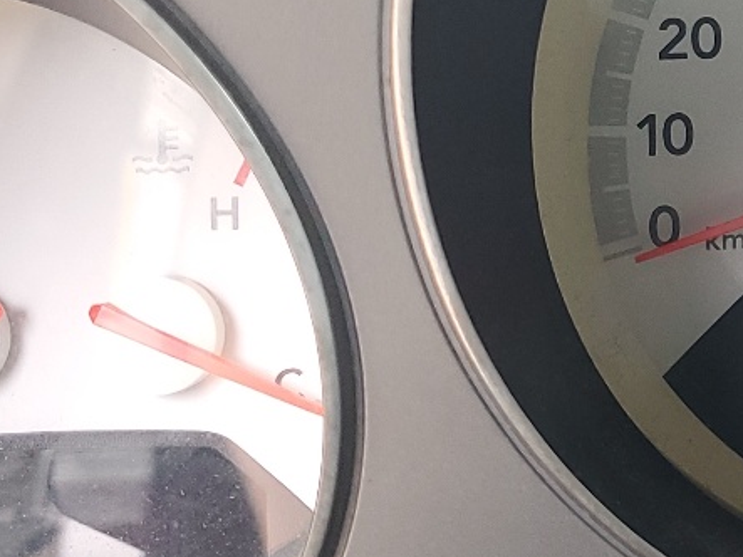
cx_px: 978
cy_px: 86
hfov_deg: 19.2
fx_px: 2017
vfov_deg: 15.6
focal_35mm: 94
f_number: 1.5
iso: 79
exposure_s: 1/60.2
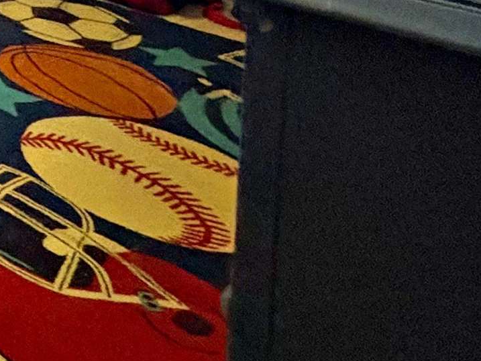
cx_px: -521
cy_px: -291
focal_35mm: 60
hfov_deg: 18.2
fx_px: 834
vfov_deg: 18.8
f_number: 2.2
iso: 800
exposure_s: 1/40
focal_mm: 2.22
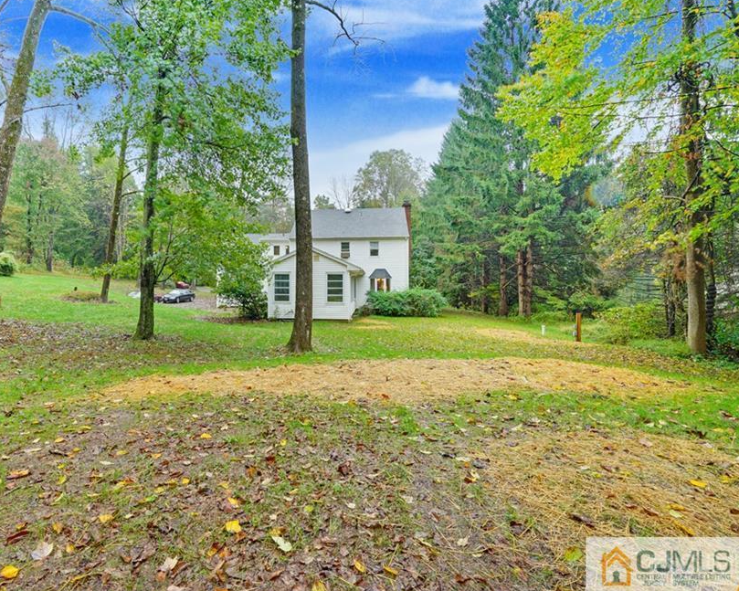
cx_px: 304
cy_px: 283
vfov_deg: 70.8
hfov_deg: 82.5
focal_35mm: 19
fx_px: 416
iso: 100
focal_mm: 16
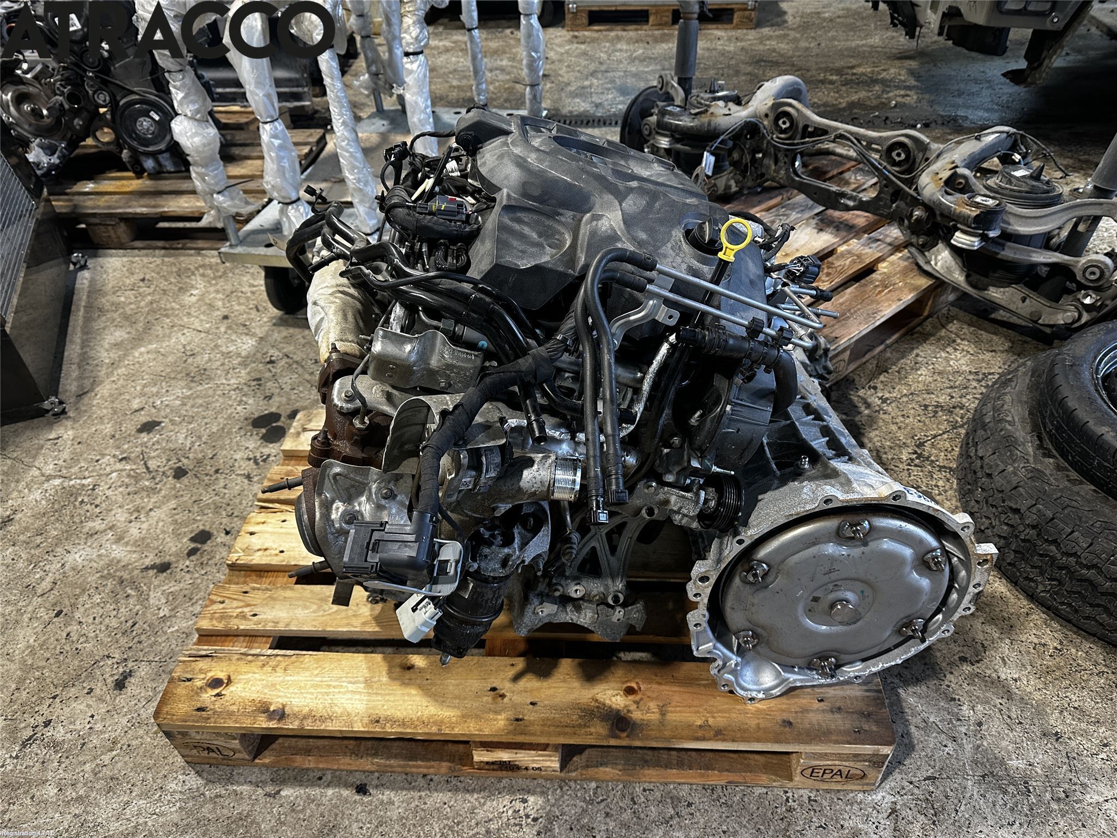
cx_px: 558
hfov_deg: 71.6
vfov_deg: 56.8
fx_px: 774
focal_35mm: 24
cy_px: 419
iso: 200
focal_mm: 6.86
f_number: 1.78
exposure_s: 1/100
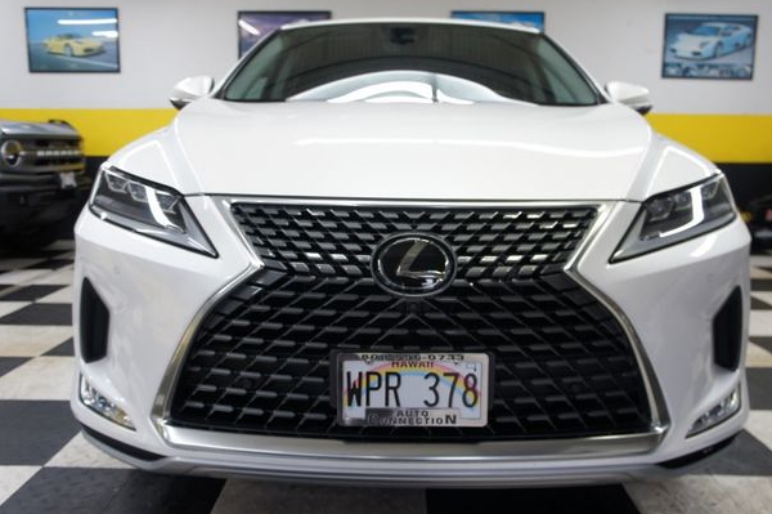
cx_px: 400
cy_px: 259
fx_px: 686
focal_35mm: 32
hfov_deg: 58.7
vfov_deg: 41.0
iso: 250
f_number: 4
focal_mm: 20
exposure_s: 1/30
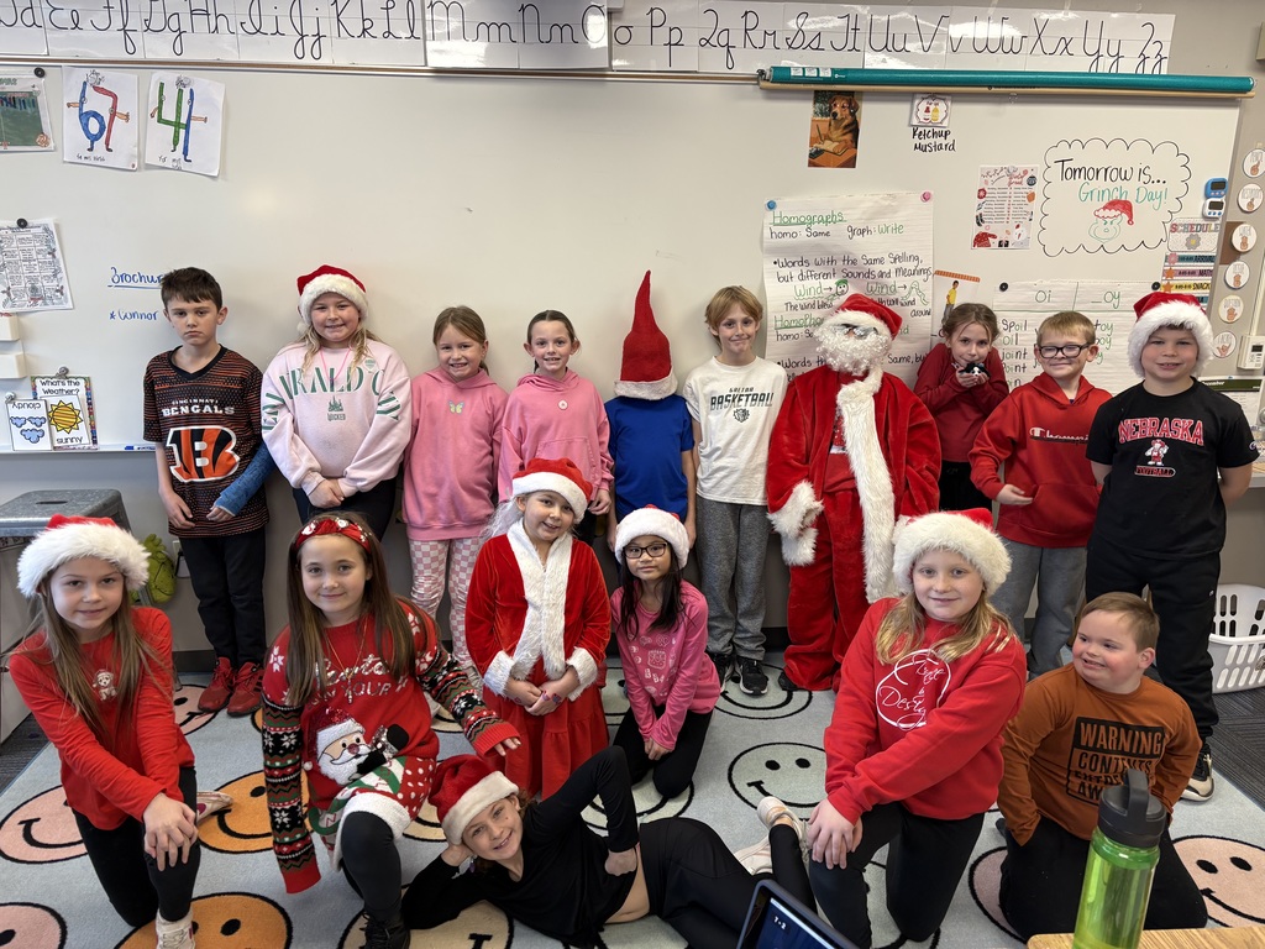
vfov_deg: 53.1
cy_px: 474
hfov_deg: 67.3
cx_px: 632
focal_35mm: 26
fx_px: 950
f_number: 1.6
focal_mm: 5.96
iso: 100
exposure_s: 1/100
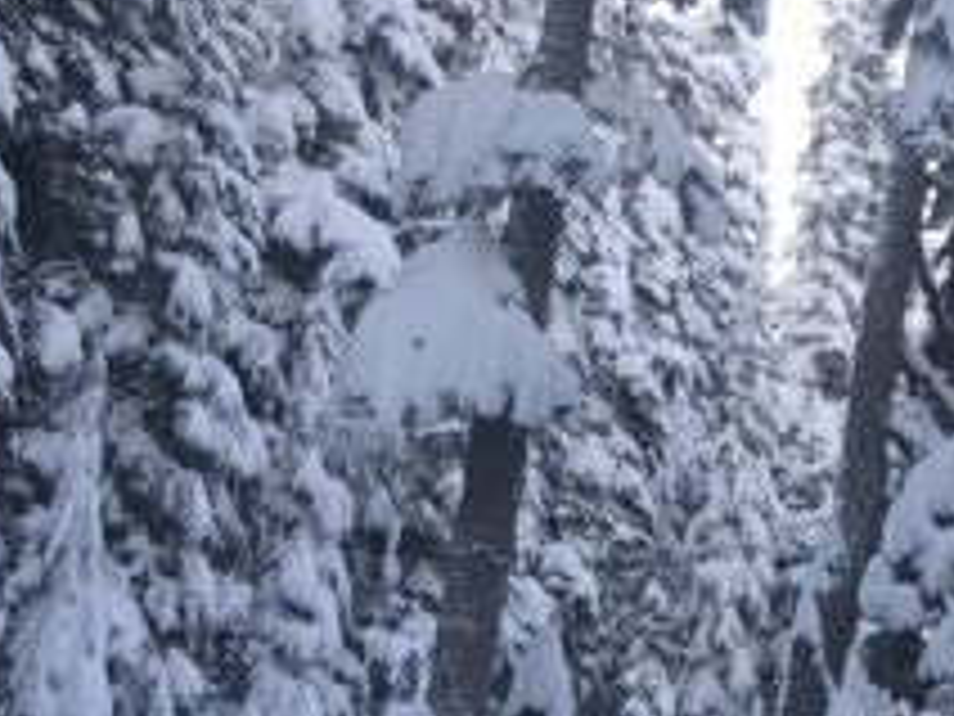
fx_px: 3721
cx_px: 2020
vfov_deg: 10.8
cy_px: 901
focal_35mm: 135
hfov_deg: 12.5
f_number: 1.8
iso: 20
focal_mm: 3.99
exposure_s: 1/428
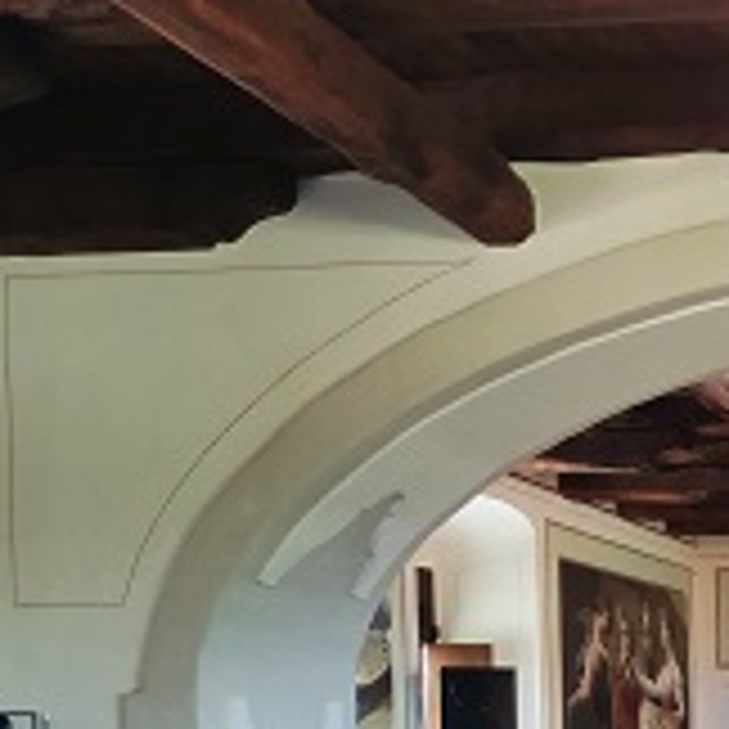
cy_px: 776
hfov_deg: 21.5
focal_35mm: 68
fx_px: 1620
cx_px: 1080
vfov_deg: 23.9
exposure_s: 1/50
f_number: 1.89
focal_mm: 5.43
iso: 311
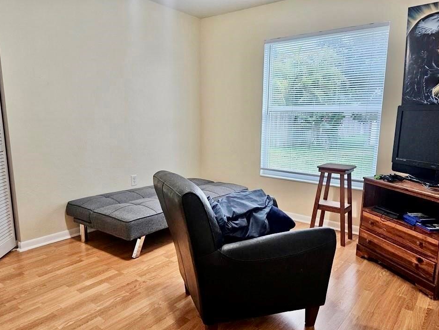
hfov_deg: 69.3
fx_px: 317
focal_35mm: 25
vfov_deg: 54.9
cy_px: 176
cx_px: 229
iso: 250
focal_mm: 6.3
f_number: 1.7
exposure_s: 1/120
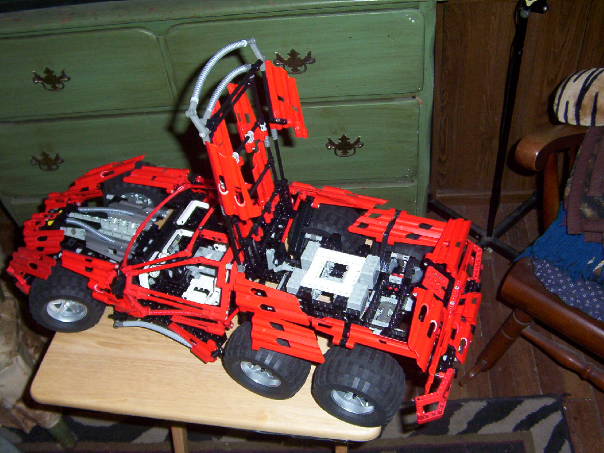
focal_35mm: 36
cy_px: 226
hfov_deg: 51.4
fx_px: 628
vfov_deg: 39.7
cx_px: 302
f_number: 2.76
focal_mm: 5.54
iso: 140
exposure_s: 1/30
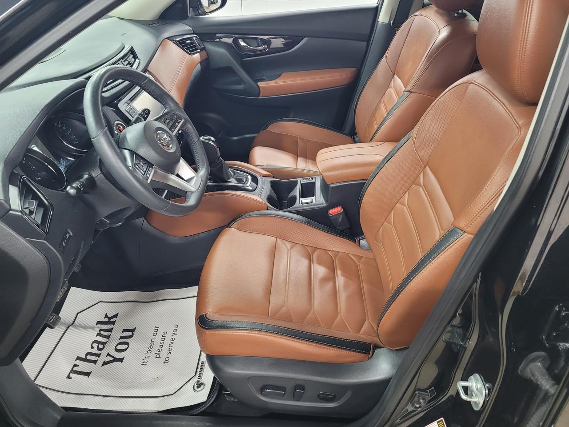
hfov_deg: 67.3
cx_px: 284
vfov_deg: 53.1
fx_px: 427
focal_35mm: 26
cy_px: 214
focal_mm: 5.4
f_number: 1.8
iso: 320
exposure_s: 1/40
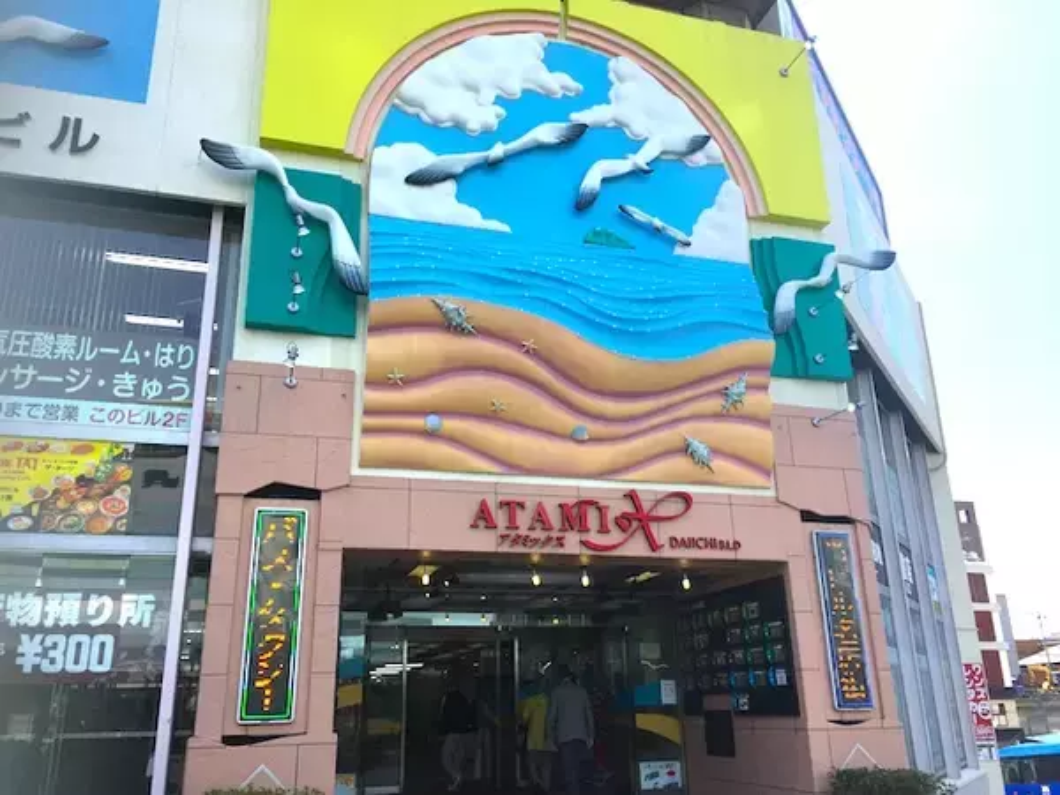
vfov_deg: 48.2
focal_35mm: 29
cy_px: 398
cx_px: 530
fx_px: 888
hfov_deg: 61.7
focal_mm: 4.15
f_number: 2.2
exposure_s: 1/950
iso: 25
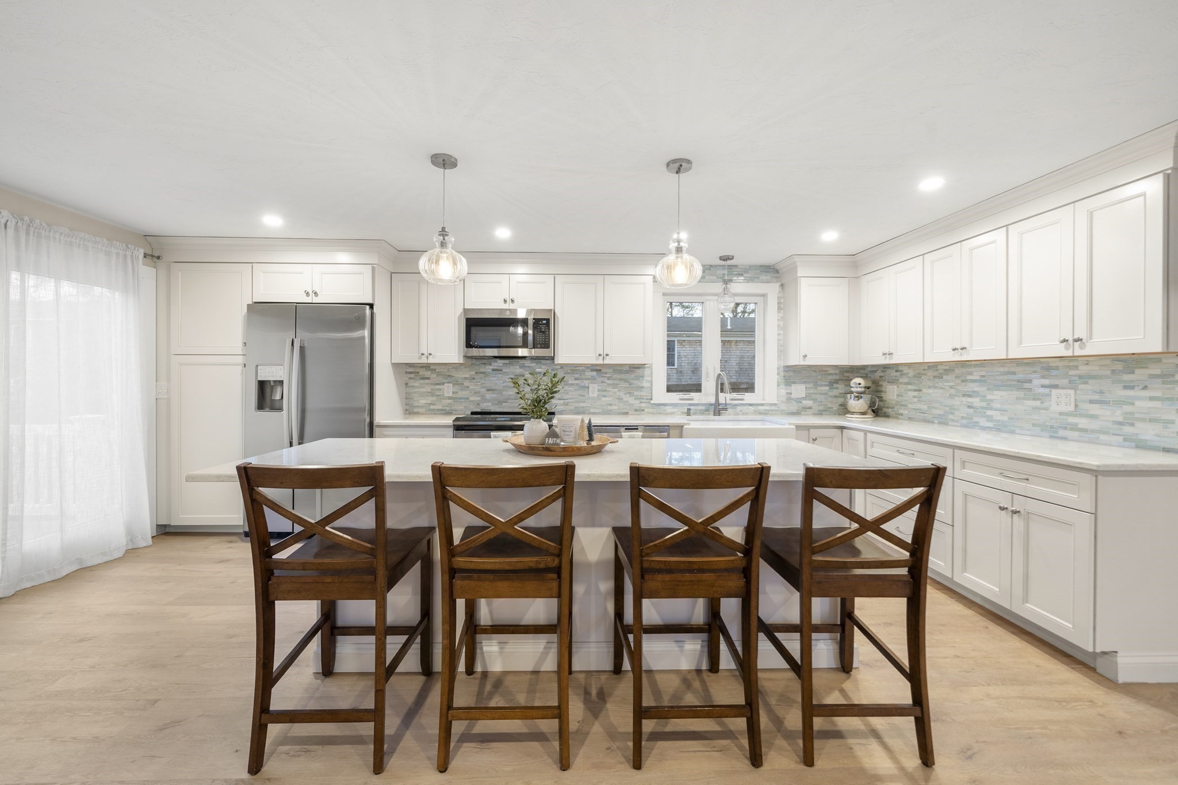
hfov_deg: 108.3
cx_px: 589
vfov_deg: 85.4
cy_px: 392
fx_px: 425
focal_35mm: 13
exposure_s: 1/3
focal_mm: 13
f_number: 7.1
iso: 320
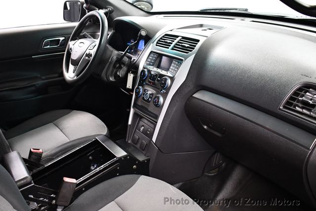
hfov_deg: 53.1
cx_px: 158
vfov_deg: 36.9
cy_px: 106
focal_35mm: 36
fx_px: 316
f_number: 3.5
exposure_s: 1/60
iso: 3600
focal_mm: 18
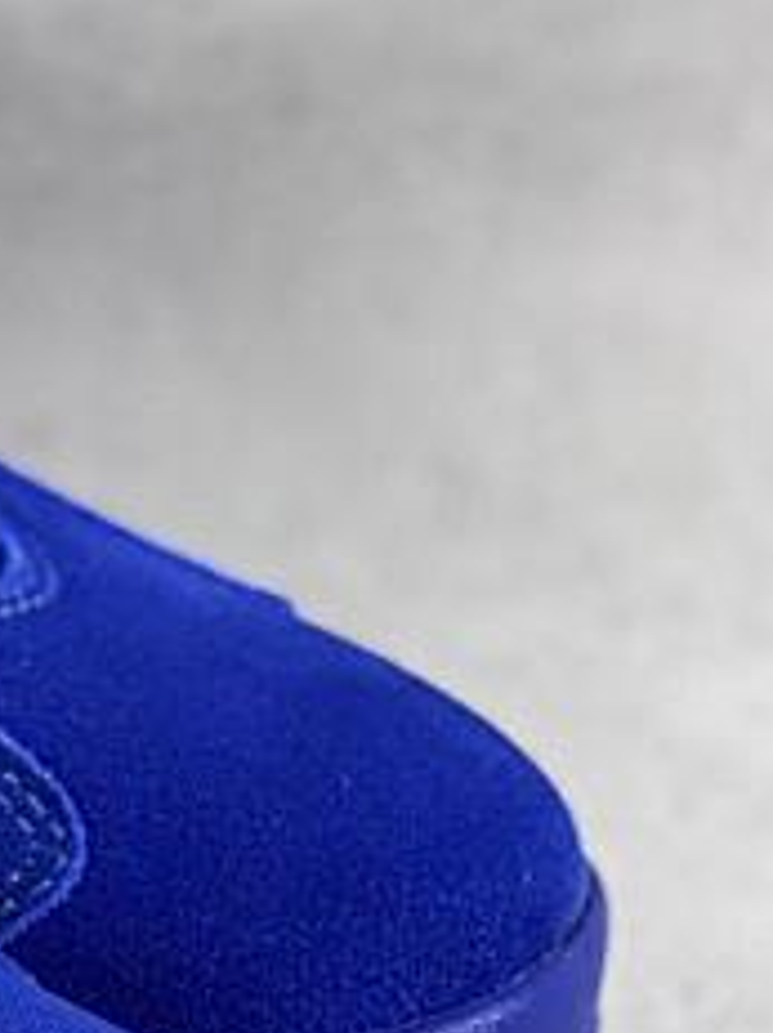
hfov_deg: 5.9
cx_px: -979
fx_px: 7242
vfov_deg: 8.2
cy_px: 398
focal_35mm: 243
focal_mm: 6
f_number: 2
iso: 20
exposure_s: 1/197
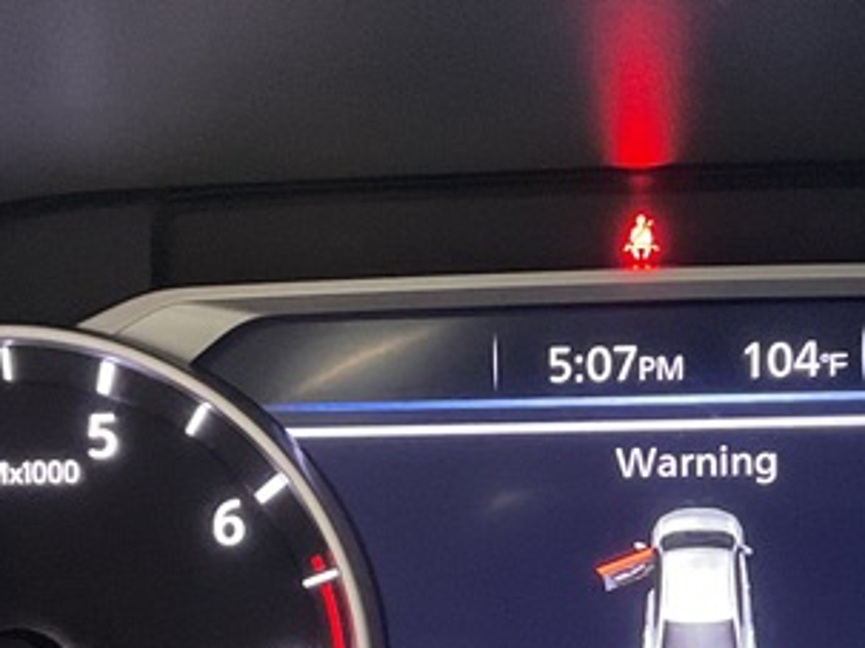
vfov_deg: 15.7
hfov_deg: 21.3
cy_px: 665
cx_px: 474
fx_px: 2298
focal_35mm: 92
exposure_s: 1/25
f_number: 1.8
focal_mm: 3
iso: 320
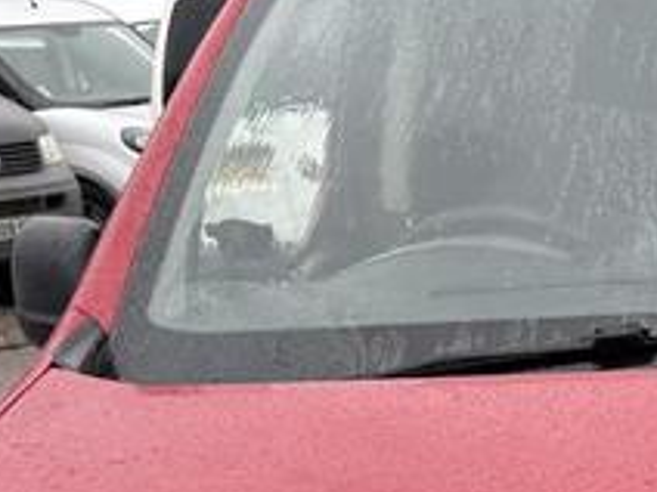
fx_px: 2088
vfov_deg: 12.7
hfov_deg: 16.5
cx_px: 942
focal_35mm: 110
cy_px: 761
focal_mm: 5.96
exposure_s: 1/338
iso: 50
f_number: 1.6
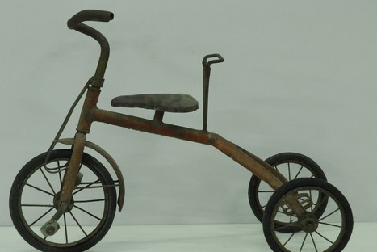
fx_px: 1509
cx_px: 173
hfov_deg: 14.2
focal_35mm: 144
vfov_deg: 9.5
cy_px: 139
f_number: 8
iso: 1000
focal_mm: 70
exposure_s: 1/10
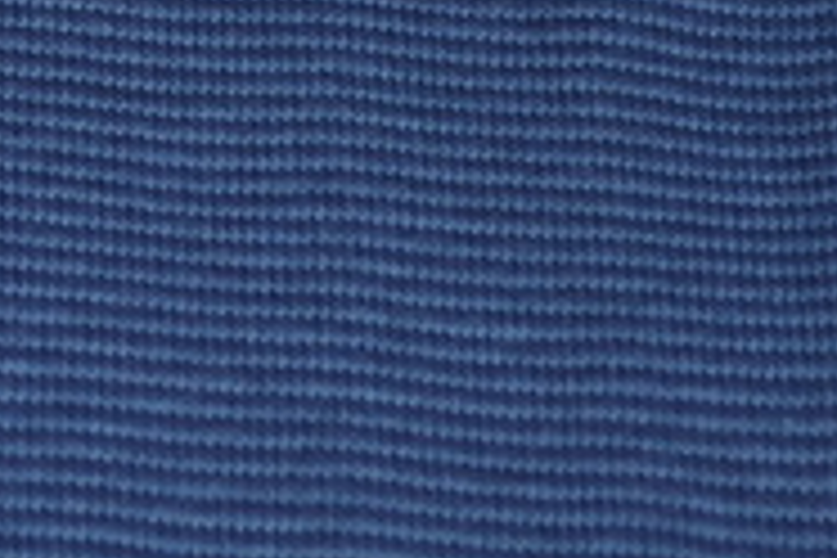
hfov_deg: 5.2
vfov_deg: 3.5
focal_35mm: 386
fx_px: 8974
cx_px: -918
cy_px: -486
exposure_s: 1/25
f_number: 5.6
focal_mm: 44
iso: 100
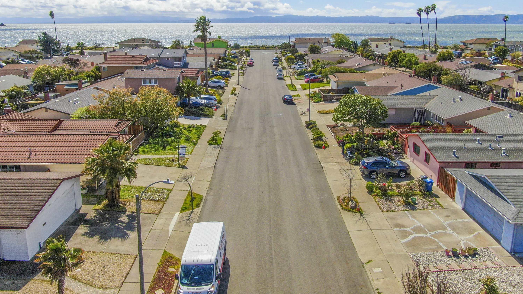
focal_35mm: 27
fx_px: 374
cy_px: 94
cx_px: 258
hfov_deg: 69.9
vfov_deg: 42.2
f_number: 2.8
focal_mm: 4.39
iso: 100
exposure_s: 1/120
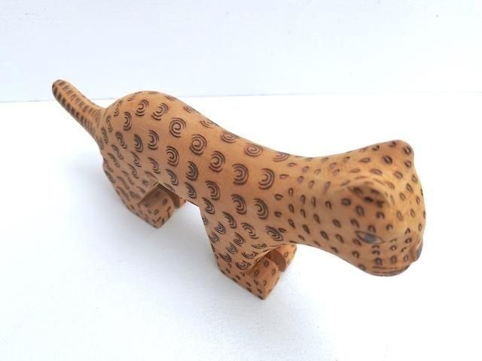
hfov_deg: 65.3
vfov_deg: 51.4
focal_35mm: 27
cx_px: 241
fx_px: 376
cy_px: 180
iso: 50
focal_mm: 5.58
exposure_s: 1/412
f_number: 1.8
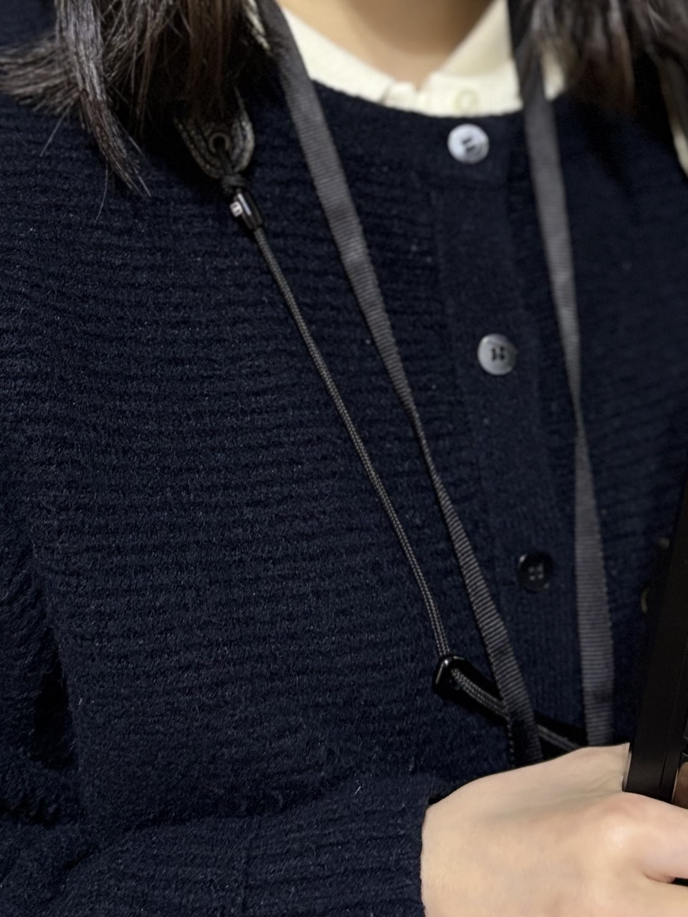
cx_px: 395
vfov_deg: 29.9
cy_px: 92
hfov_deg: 23.6
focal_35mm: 62
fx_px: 1643
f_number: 1.6
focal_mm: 5.96
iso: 250
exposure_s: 1/60
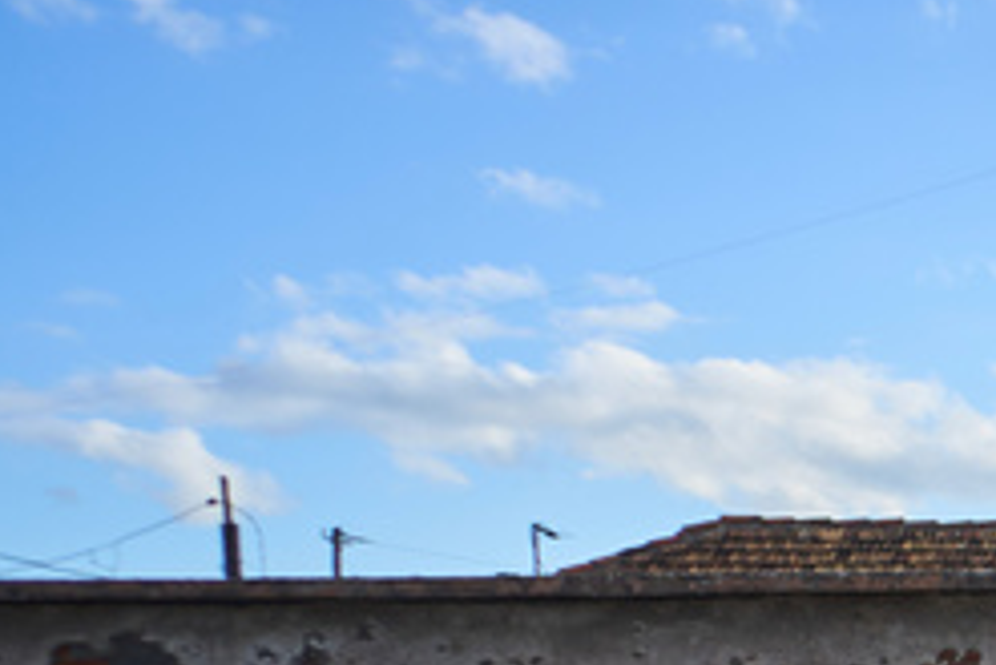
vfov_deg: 9.1
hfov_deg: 13.0
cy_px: 1118
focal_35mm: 145
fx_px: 4014
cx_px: 1722
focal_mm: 35
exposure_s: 1/800
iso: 100
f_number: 2
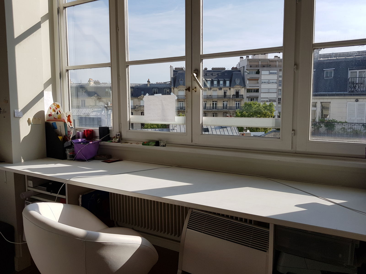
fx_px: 275
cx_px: 183
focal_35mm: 26
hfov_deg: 67.3
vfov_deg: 53.1
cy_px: 137
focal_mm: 4.2
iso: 40
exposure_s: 1/1864
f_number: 1.7
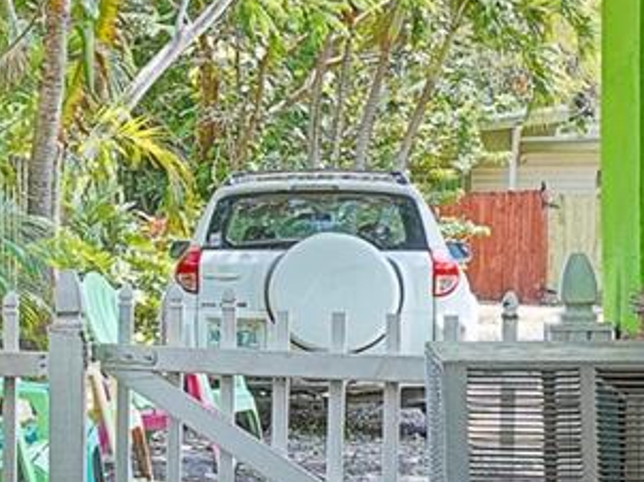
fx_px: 1896
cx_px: -531
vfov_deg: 14.5
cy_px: 181
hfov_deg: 16.1
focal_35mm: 102
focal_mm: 20
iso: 200
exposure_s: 1/40
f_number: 6.3
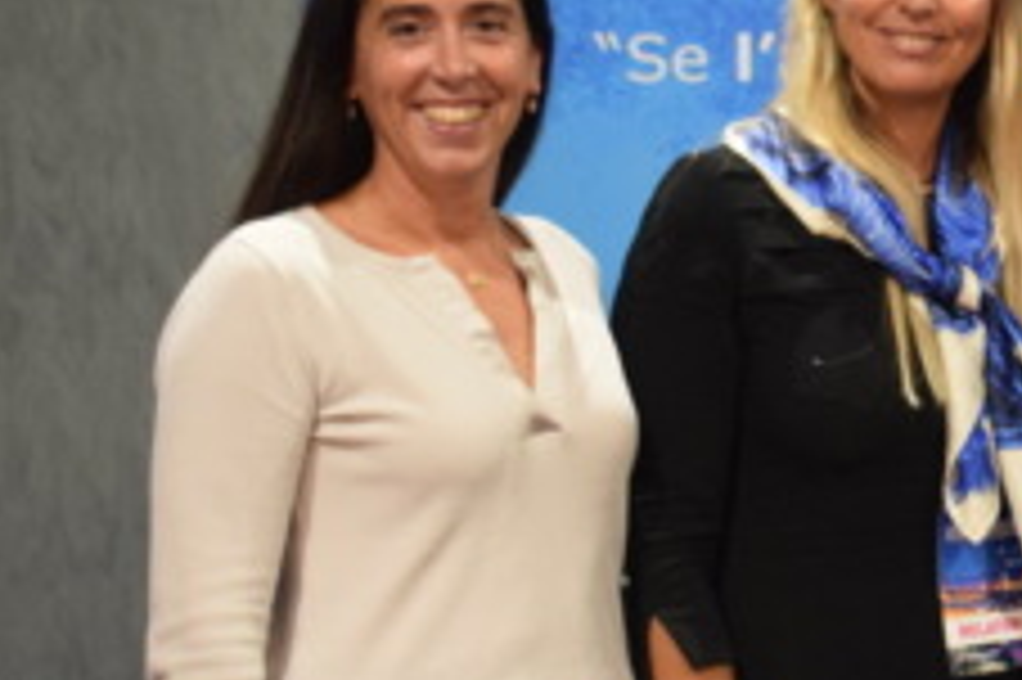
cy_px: 290
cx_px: 1382
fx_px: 3447
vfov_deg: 11.3
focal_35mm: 122
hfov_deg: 15.9
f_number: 4
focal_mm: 27
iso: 1800
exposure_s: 1/60
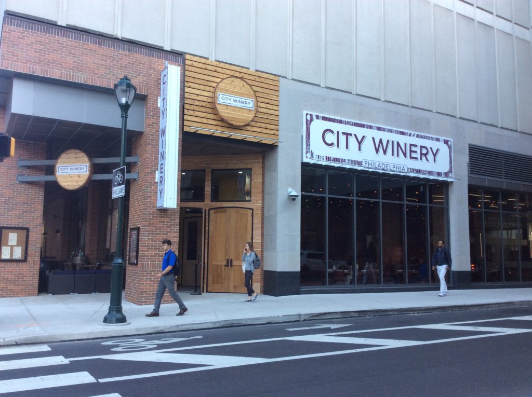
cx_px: 266
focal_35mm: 32
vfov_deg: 44.1
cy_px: 198
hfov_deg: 56.9
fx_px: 491
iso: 40
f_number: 2.4
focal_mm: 3.3
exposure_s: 1/120
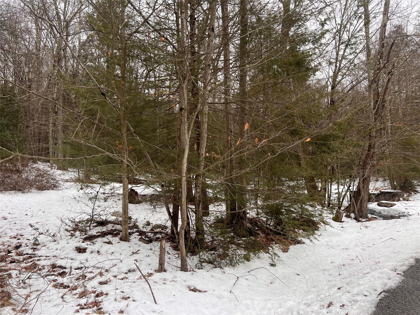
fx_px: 315
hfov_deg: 67.3
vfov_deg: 53.1
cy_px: 158
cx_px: 210
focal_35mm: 26
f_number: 1.5
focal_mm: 5.7
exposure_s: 1/436
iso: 50
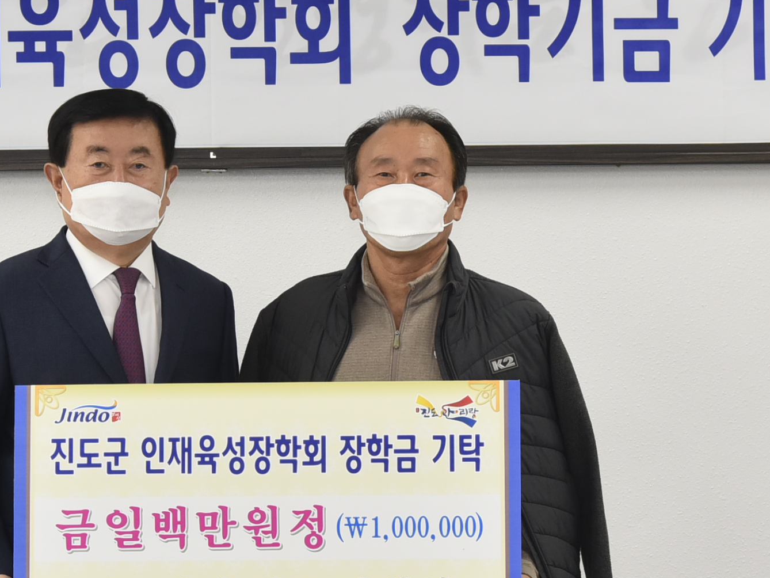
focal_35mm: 164
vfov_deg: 9.1
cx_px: 262
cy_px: 287
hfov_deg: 12.0
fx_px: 3649
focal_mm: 62
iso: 800
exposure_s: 1/125
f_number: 5
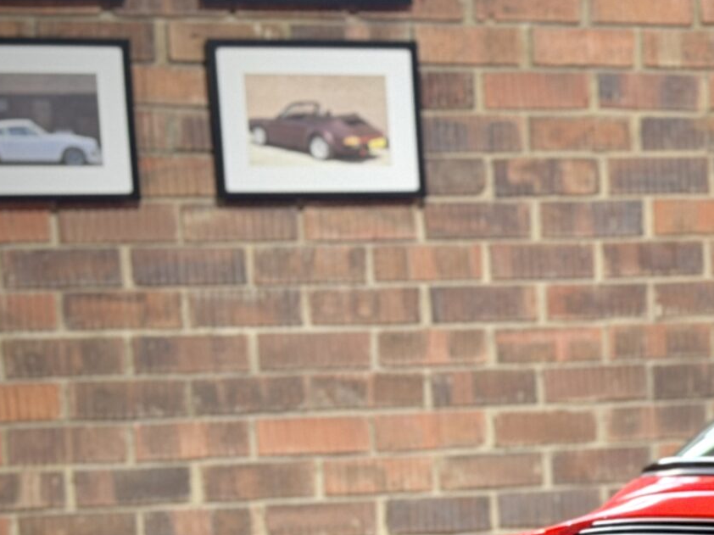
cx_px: 1046
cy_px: 755
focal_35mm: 146
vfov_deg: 9.9
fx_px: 3011
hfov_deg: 12.9
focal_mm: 6.76
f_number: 1.78
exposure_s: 1/33
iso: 400
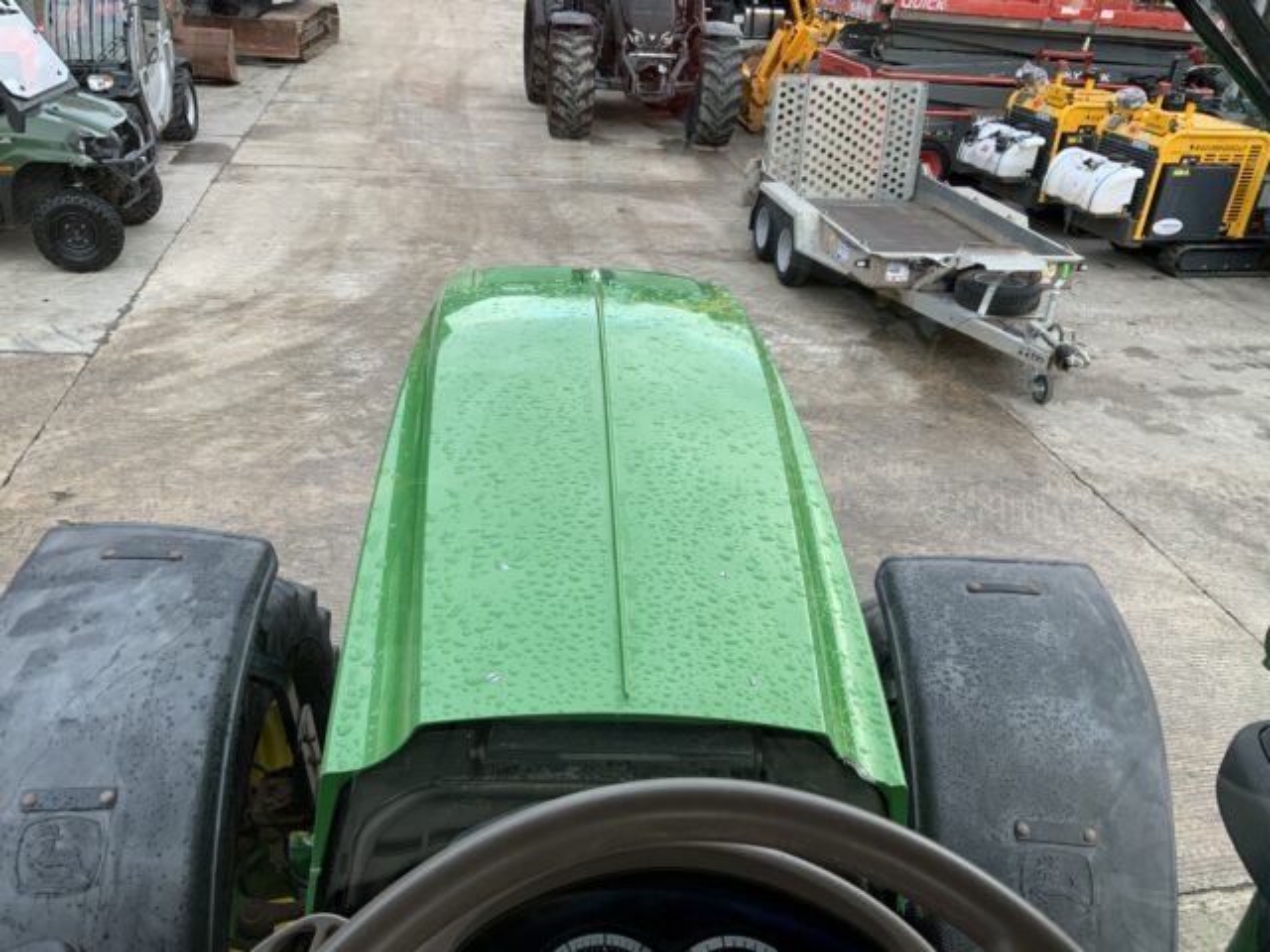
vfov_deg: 48.2
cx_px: 635
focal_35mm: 29
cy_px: 476
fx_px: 1064
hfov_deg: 61.7
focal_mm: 3
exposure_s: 1/122
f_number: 1.8
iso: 25
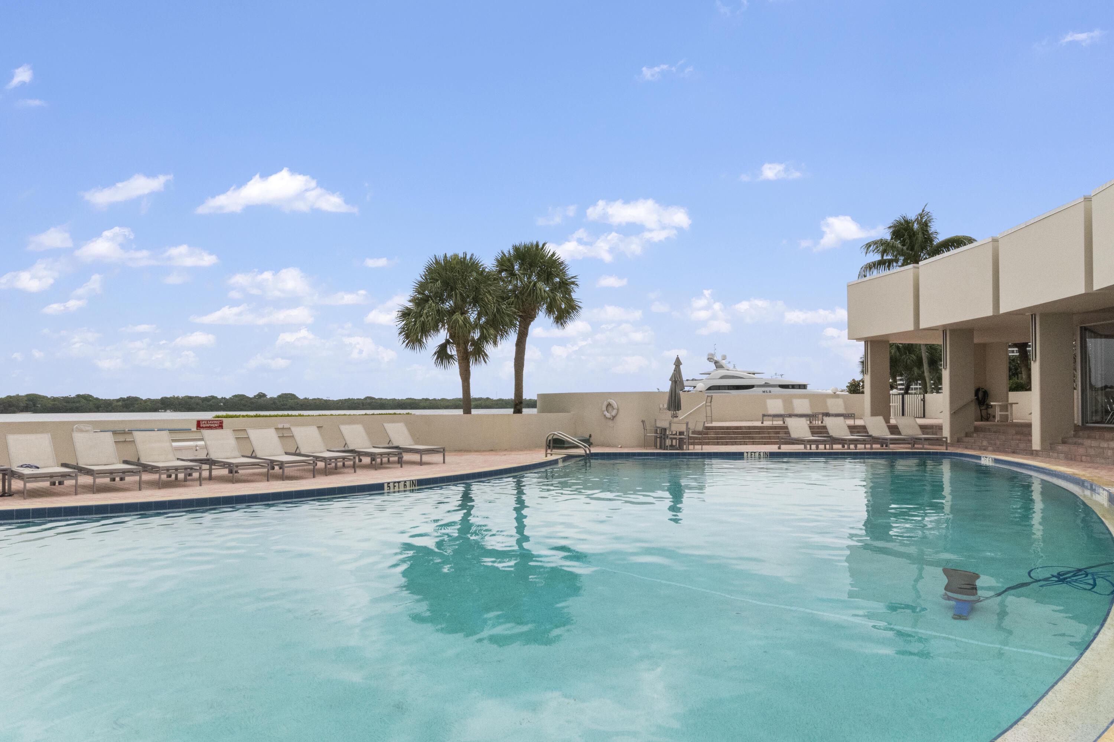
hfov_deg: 81.2
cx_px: 557
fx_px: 650
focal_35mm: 21
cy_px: 371
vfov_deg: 59.5
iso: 1600
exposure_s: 1/1250
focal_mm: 14
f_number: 18
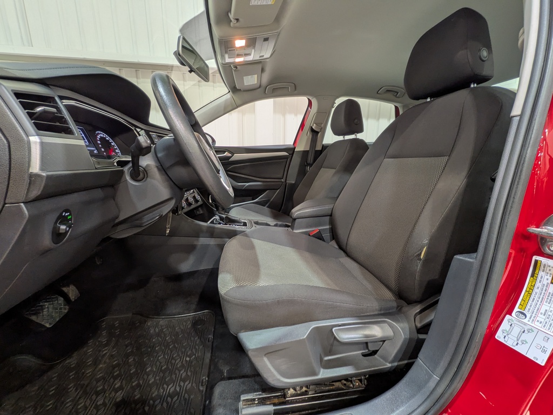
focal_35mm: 14
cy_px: 208
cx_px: 276
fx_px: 224
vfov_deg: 85.7
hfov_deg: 102.1
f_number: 2.2
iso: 54
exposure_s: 1/25
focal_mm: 1.83
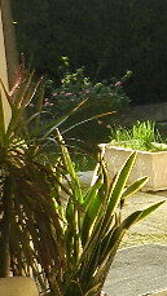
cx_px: 421
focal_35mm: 112
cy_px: 215
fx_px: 881
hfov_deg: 9.5
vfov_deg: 19.0
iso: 160
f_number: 3.4
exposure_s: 1/400
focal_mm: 4
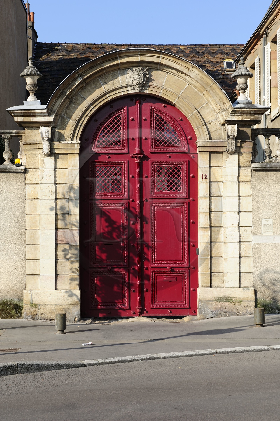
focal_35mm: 60
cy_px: 210
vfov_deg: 33.4
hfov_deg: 22.6
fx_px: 701
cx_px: 140
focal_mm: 60
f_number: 11
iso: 200
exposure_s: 1/160
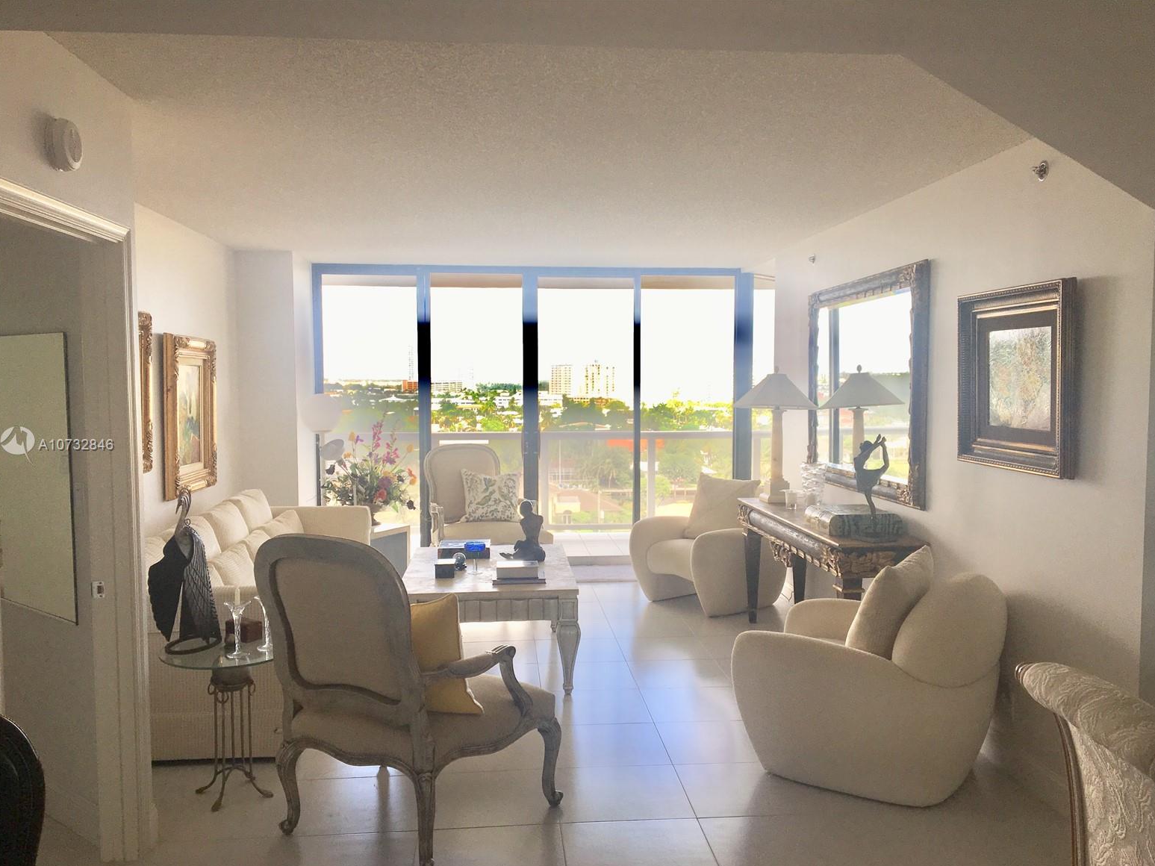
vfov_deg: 46.8
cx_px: 593
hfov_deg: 60.0
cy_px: 446
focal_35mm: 30
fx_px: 1001
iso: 25
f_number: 2.2
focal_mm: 4.15
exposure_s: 1/120
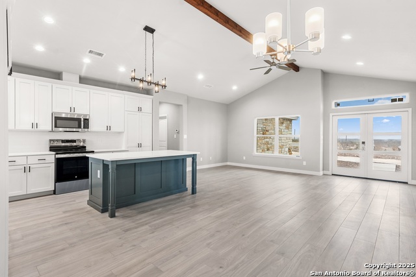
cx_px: 208
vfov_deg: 72.1
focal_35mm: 16
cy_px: 138
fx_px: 191
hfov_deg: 95.0
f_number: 7.1
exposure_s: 1/4
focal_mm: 11
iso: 200
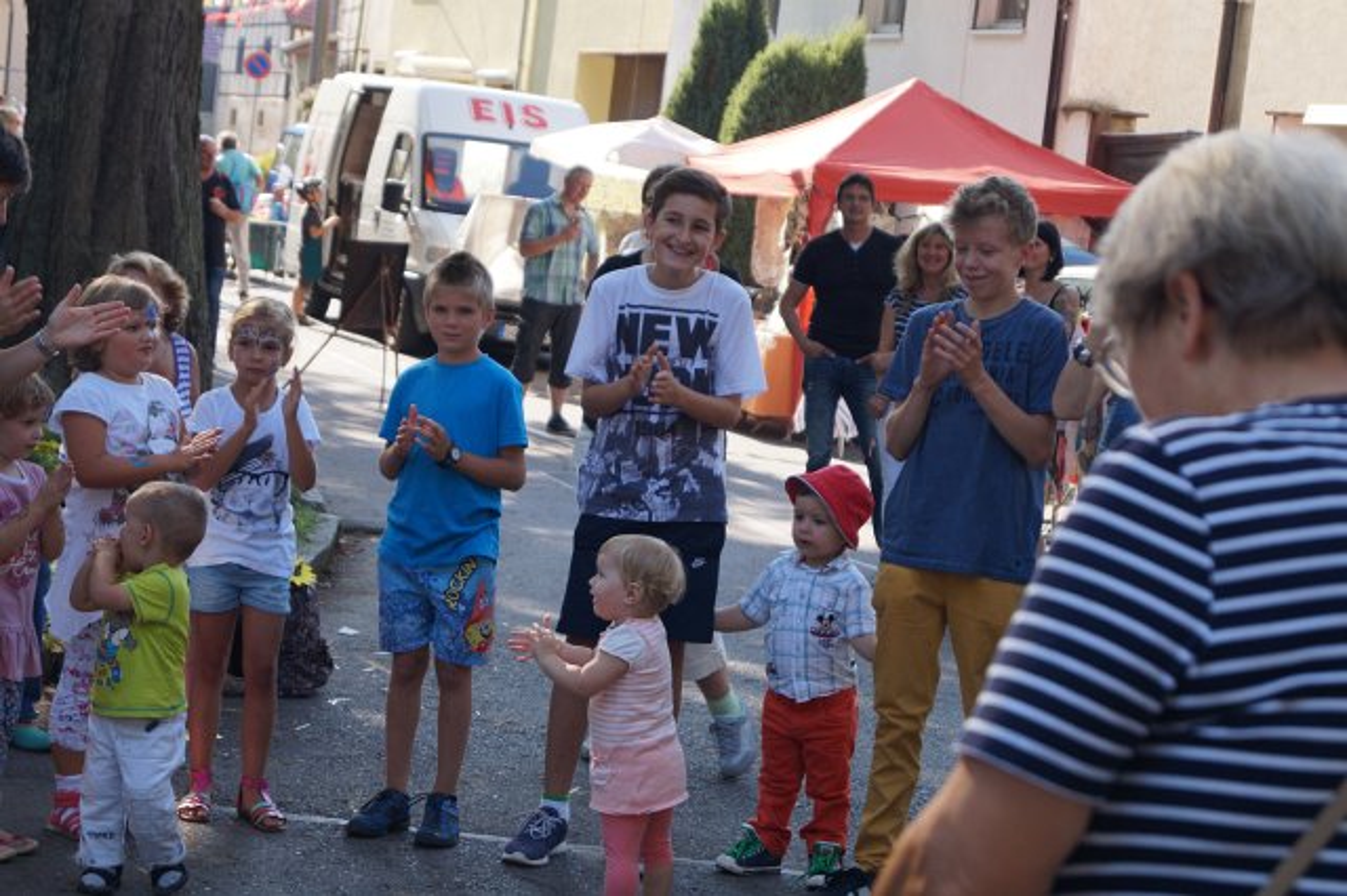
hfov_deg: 24.6
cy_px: 448
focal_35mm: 82
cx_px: 674
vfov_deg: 16.5
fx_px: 3085
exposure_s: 1/160
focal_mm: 55
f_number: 5.6
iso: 160
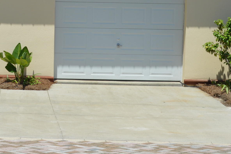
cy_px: 25
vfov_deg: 11.9
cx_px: -4
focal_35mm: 114
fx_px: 731
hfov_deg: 17.5
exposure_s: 1/250
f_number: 8
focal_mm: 30
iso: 100
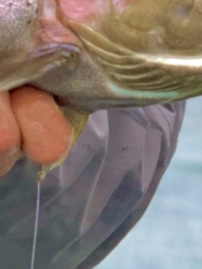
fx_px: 2918
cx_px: -225
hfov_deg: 3.9
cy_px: 226
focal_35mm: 375
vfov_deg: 5.3
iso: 20
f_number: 2.4
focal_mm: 6
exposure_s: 1/122
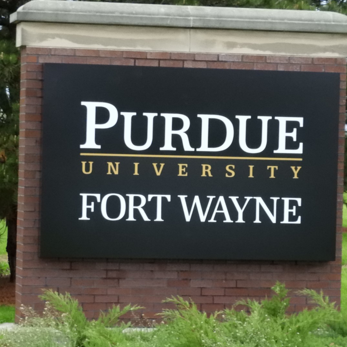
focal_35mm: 178
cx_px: 212
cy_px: 173
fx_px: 2019
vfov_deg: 9.8
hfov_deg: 9.8
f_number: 5.2
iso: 1600
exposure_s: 1/2000
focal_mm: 26.9
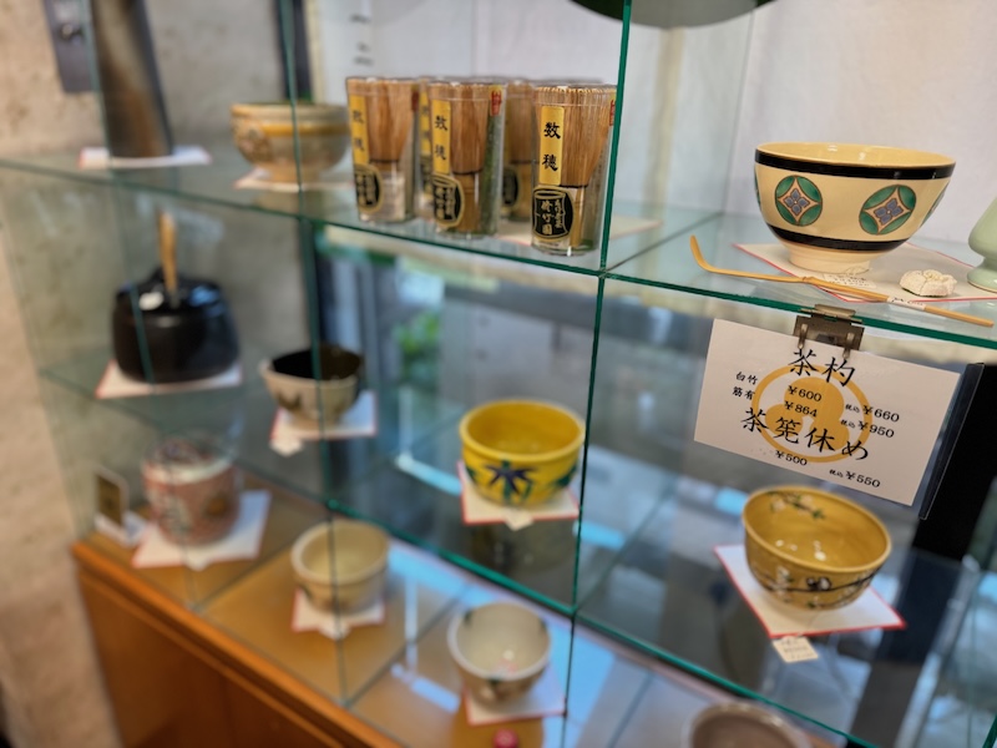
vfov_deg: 56.8
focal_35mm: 24
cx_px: 498
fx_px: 691
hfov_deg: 71.6
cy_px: 374
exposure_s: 1/50
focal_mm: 6.76
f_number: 1.78
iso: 125
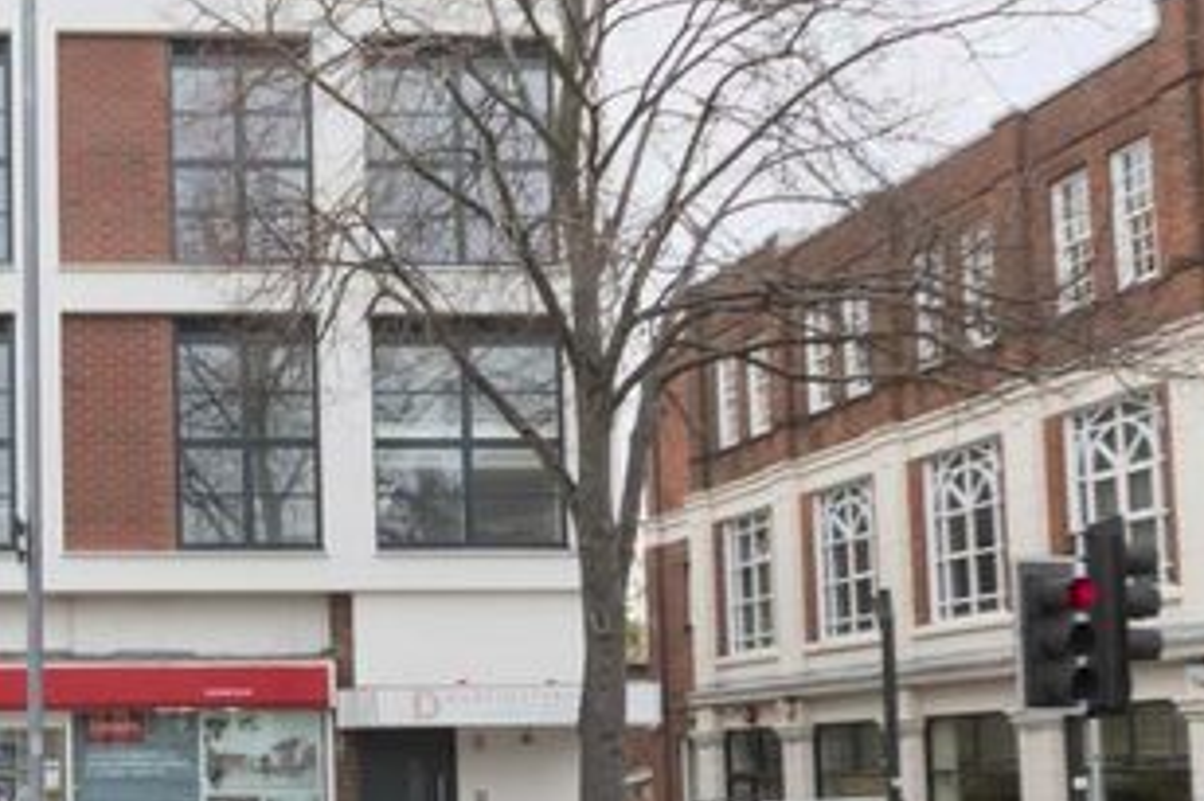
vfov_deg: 25.8
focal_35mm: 51
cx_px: -12
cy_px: 666
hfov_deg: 35.0
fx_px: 1709
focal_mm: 15
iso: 400
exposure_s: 1/60
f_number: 9
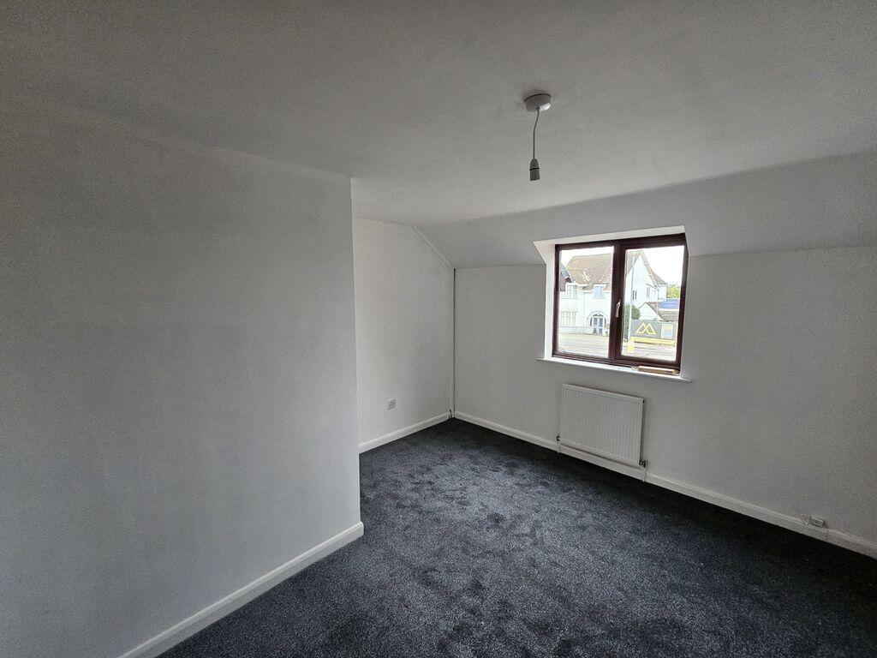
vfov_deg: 89.9
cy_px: 329
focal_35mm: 13
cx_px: 438
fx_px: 329
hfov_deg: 106.2
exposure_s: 1/70.8
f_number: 2.2
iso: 400
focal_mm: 2.2
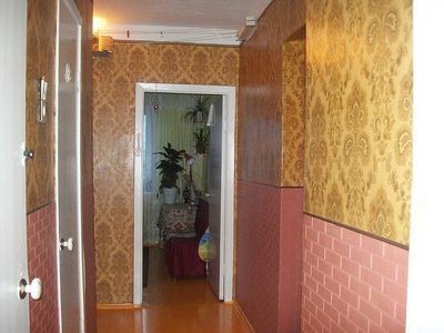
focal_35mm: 36
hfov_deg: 51.4
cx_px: 222
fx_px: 462
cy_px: 166
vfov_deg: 39.7
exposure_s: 1/30
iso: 240
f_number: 2.7
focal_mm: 6
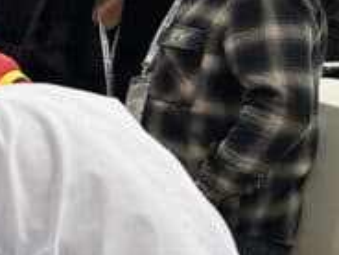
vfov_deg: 10.2
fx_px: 1420
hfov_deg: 11.4
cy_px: 85
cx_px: -468
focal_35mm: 145
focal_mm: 5.7
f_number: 1.5
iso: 80
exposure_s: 1/109
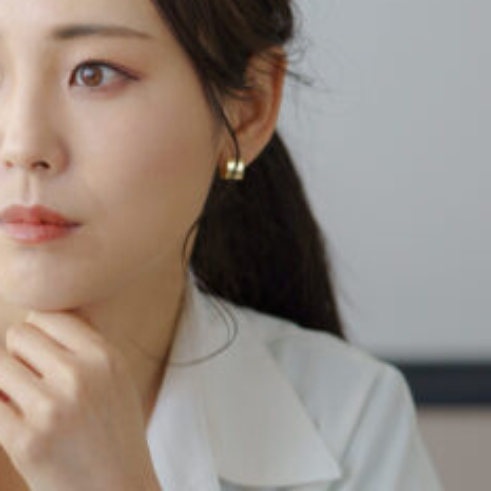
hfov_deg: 4.2
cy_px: 246
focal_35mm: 418
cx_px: -143
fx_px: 6708
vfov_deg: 4.2
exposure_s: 1/100
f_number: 2.5
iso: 500
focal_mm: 135
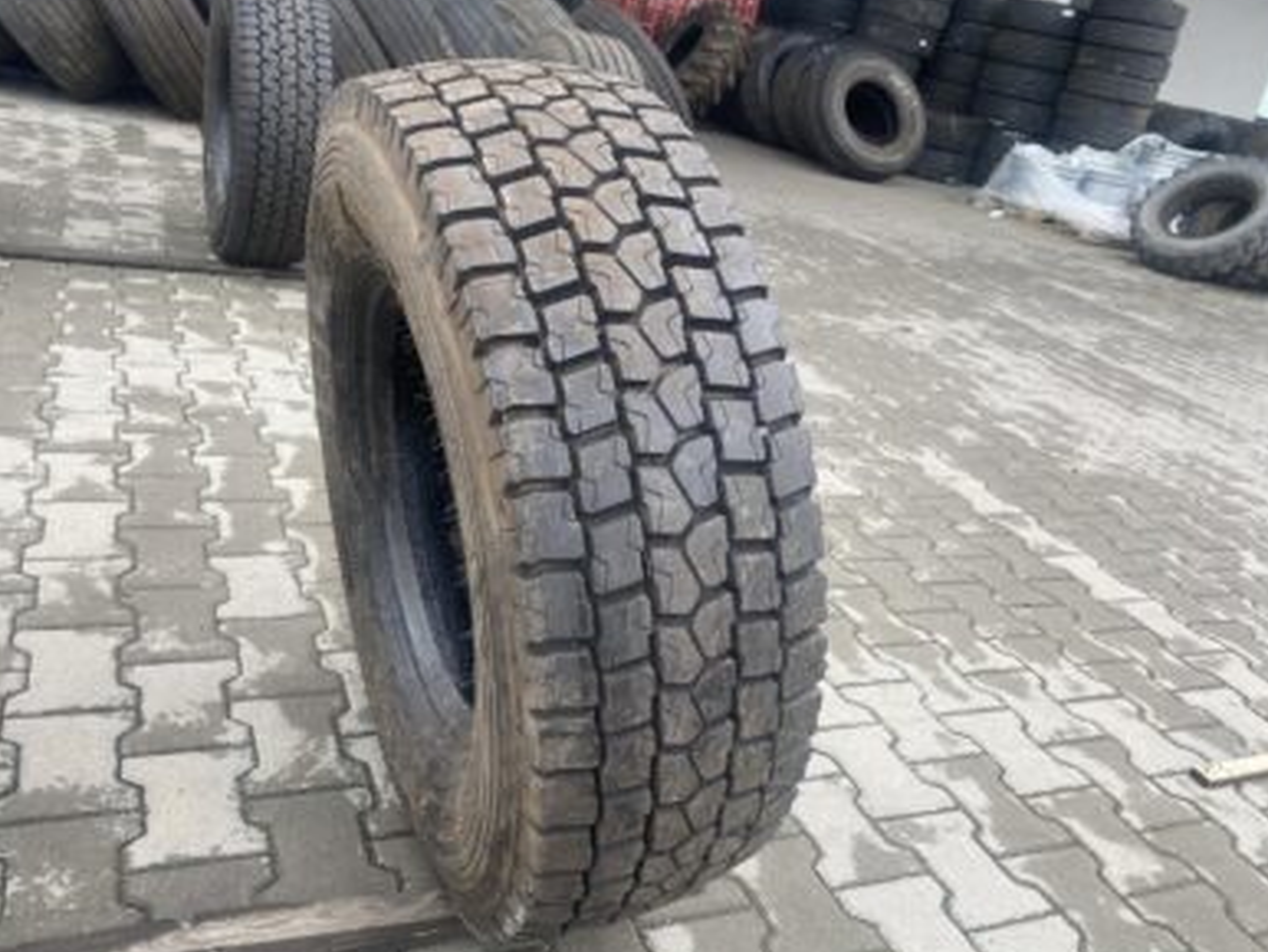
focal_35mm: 29
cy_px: 478
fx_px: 1063
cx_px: 591
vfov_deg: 48.3
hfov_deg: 61.6
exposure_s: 1/169
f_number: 1.8
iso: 32
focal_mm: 4.25
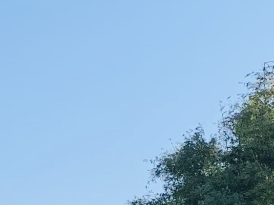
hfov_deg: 9.5
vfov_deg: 7.5
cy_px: 286
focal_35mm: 196
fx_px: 1551
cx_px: -241
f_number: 1.8
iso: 25
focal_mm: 4.25
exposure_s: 1/1513
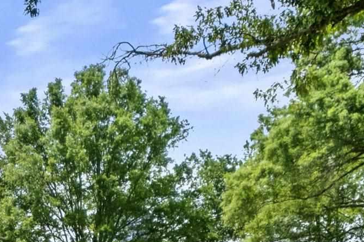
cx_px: -288
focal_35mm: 134
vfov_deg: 10.0
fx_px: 1355
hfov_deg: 13.7
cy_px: 328
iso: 400
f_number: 4.5
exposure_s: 1/1000
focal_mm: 24
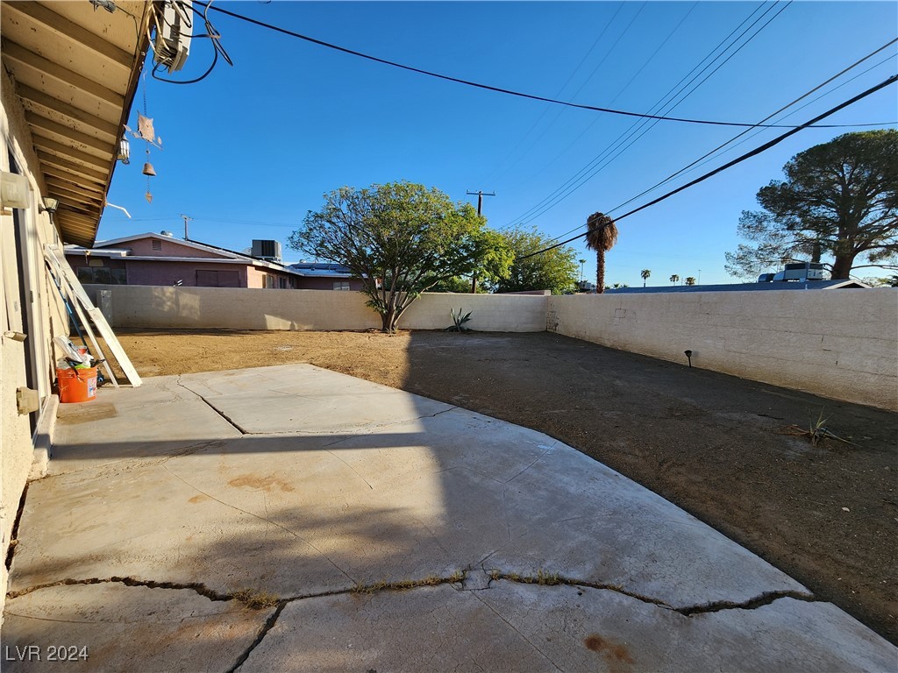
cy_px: 336
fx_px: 337
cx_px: 449
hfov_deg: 106.2
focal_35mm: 13
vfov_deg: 89.9
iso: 50
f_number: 2.2
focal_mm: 2.2
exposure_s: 1/1151
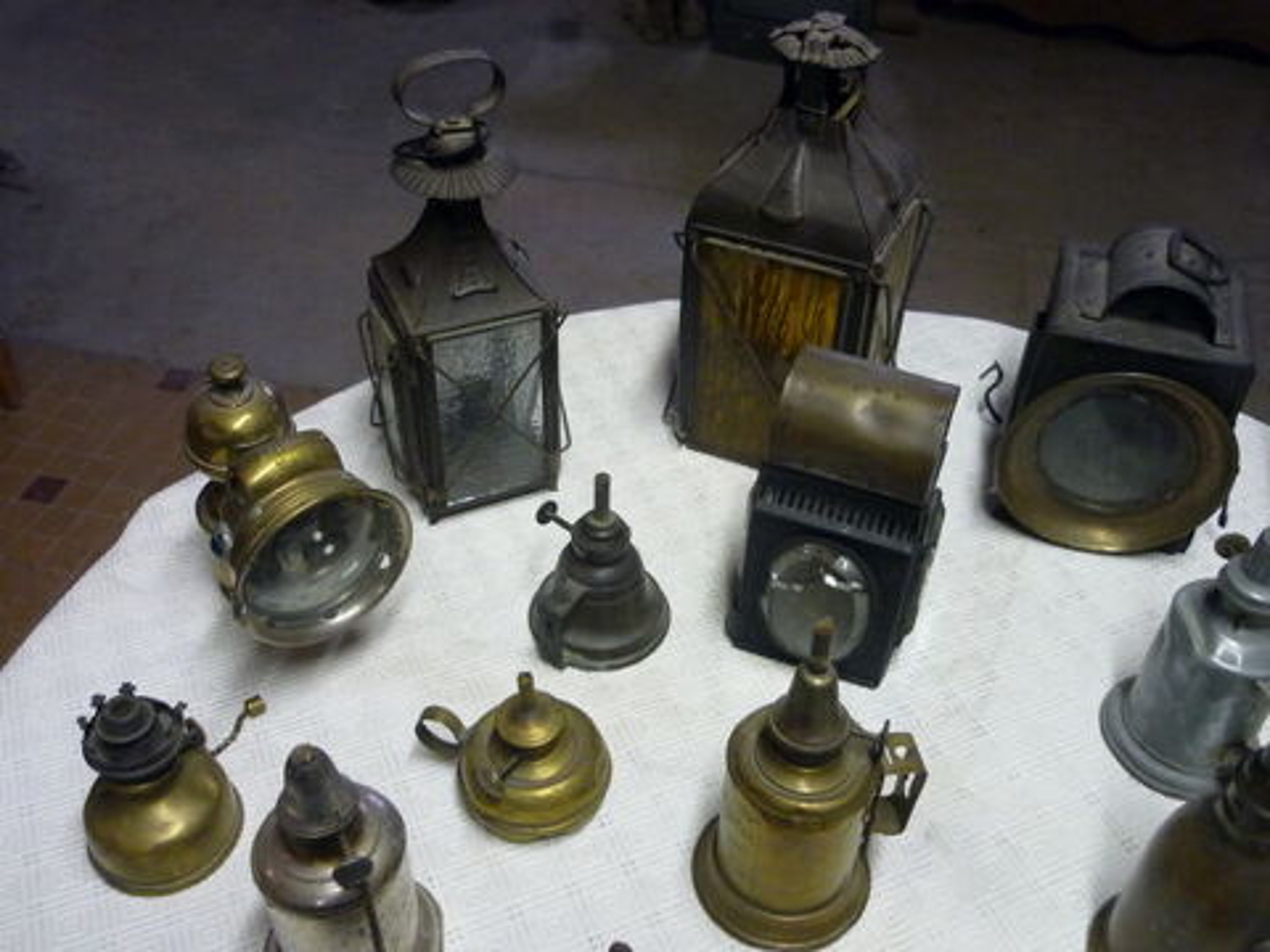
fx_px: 1211
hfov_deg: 55.4
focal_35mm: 33
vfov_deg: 42.9
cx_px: 635
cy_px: 476
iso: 320
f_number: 2.8
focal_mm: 5.5
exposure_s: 1/30
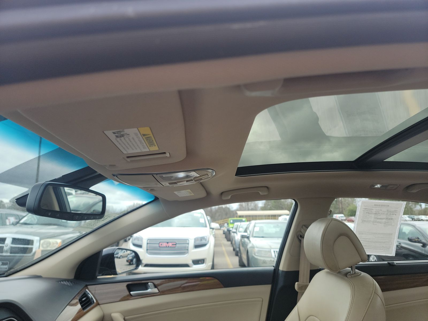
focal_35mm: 24
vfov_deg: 56.8
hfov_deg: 71.6
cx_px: 214
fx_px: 297
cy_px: 160
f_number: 1.8
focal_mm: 6.7
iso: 50
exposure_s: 1/184
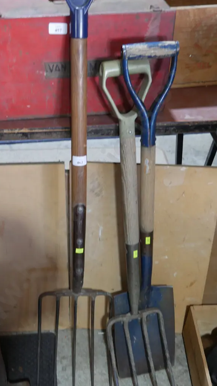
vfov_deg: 48.4
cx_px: 88
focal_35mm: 42
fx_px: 430
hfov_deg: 28.3
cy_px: 193
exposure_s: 1/60
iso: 640
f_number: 4.1
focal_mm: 19
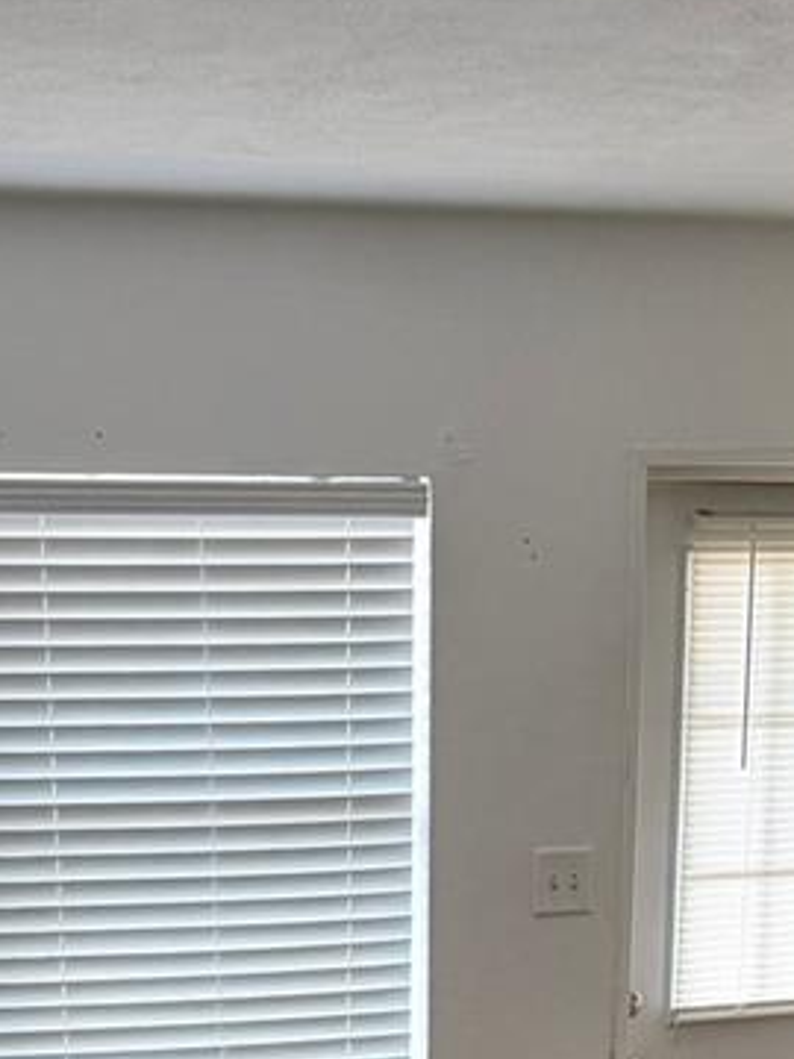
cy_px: 1721
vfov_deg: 20.0
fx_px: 2447
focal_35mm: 80
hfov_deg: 18.4
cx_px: 323
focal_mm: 6.76
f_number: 1.78
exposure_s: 1/60
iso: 250
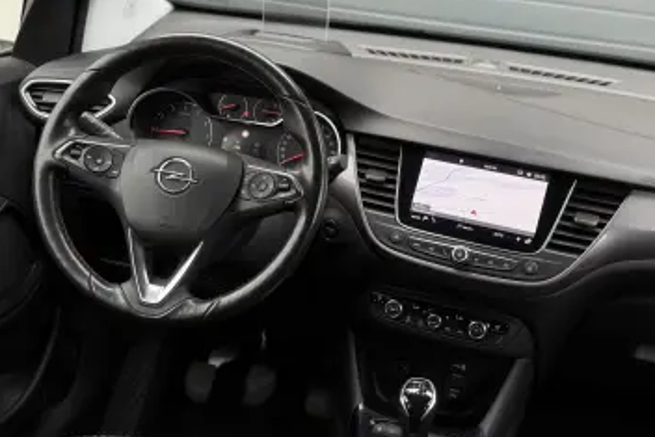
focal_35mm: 51
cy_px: 229
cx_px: 331
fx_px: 928
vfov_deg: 26.5
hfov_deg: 38.9
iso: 100
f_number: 1.78
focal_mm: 6.76
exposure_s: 1/59
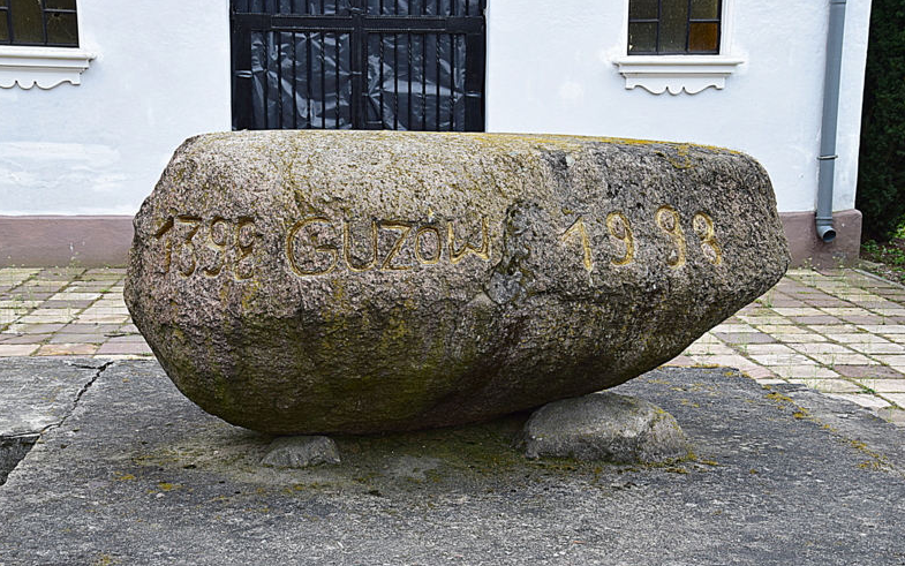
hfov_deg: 37.2
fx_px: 1345
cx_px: 445
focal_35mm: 55
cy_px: 304
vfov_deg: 23.8
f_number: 8
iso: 400
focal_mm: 35
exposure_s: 1/80
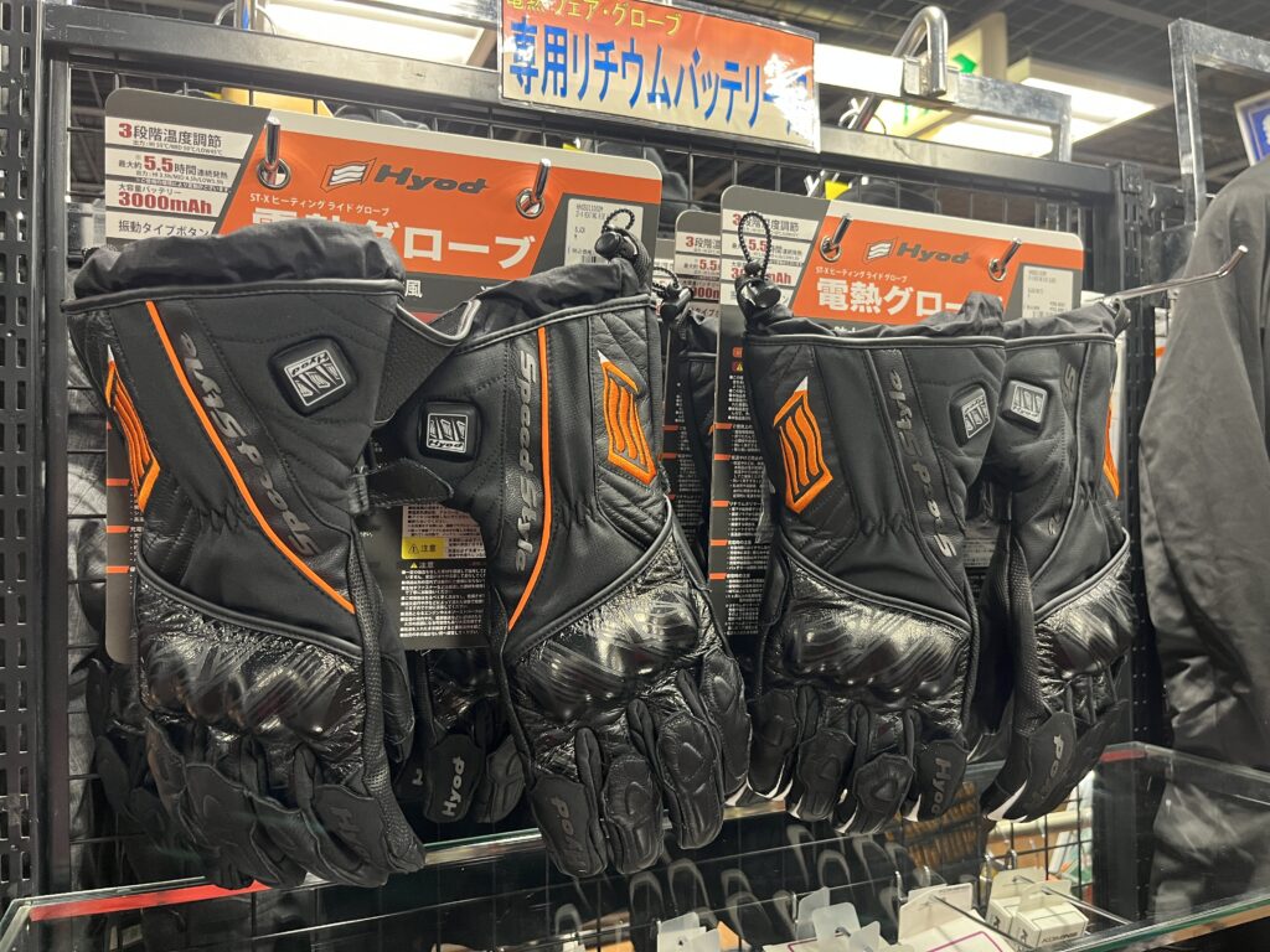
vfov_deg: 53.1
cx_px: 635
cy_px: 476
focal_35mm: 26
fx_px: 954
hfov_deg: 67.3
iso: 250
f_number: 1.6
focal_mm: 5.1
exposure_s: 1/60
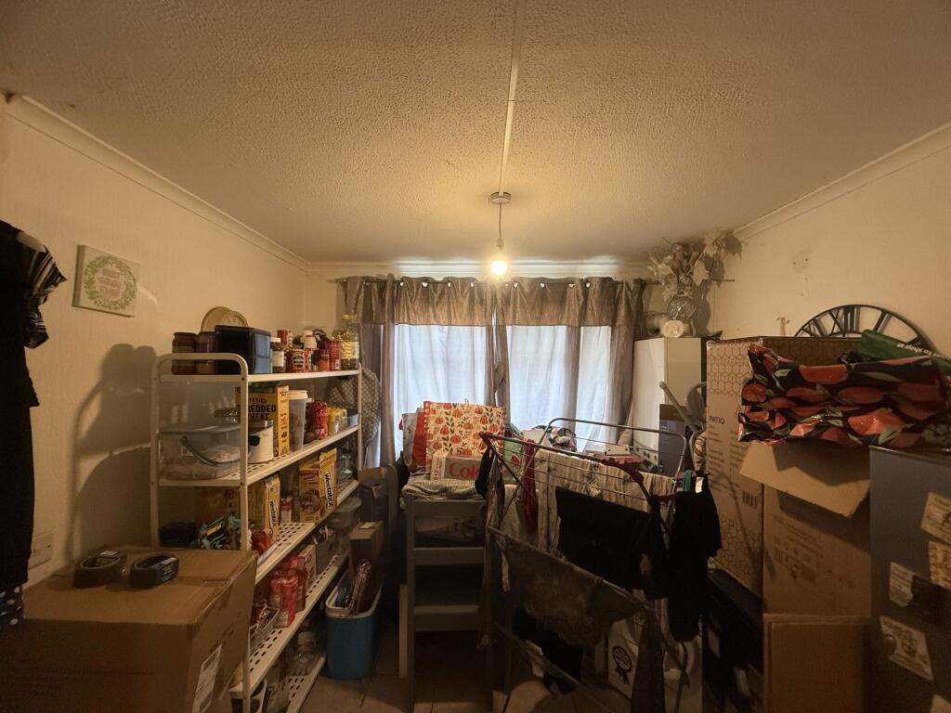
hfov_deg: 102.1
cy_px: 356
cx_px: 476
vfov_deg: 85.7
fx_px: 385
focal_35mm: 14
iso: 320
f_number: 2.2
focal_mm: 2.22
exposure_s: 1/100
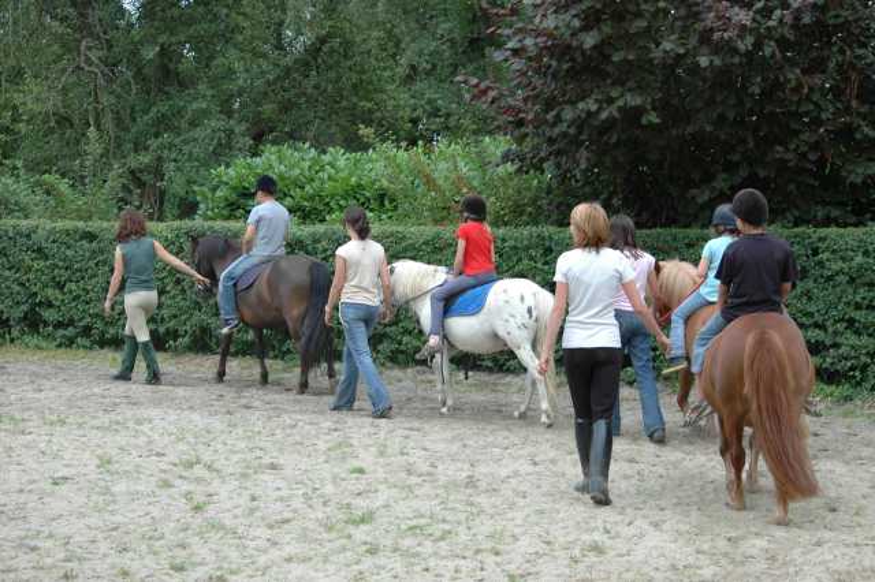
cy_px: 291
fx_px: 1895
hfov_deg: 26.0
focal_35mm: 78
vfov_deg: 17.5
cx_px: 438
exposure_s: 1/125
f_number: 5.6
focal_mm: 52
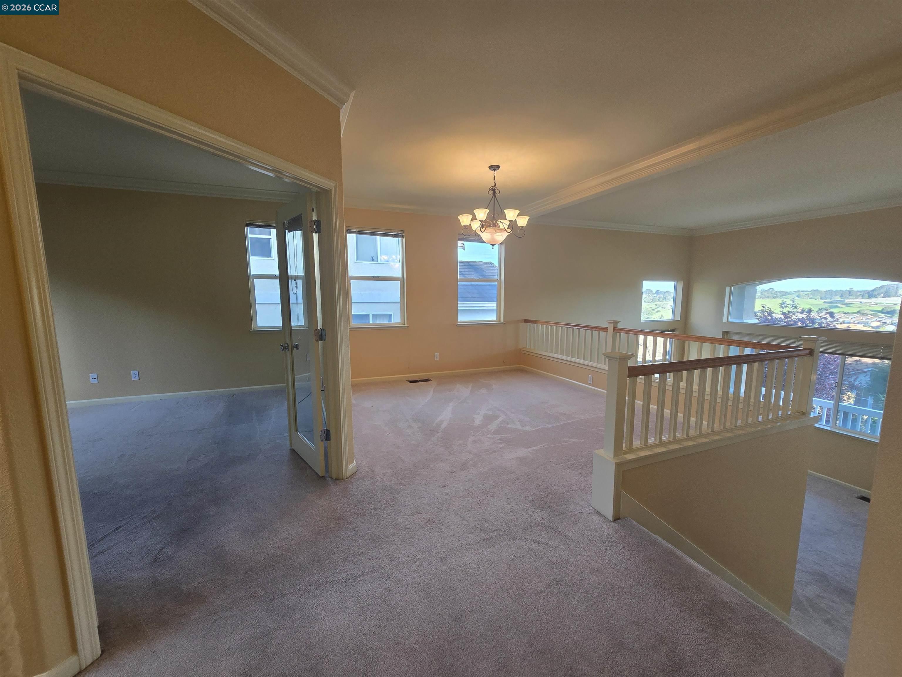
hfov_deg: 106.2
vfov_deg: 89.9
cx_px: 451
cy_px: 338
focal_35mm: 13
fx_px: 339
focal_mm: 2.2
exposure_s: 1/60
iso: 50
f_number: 2.2
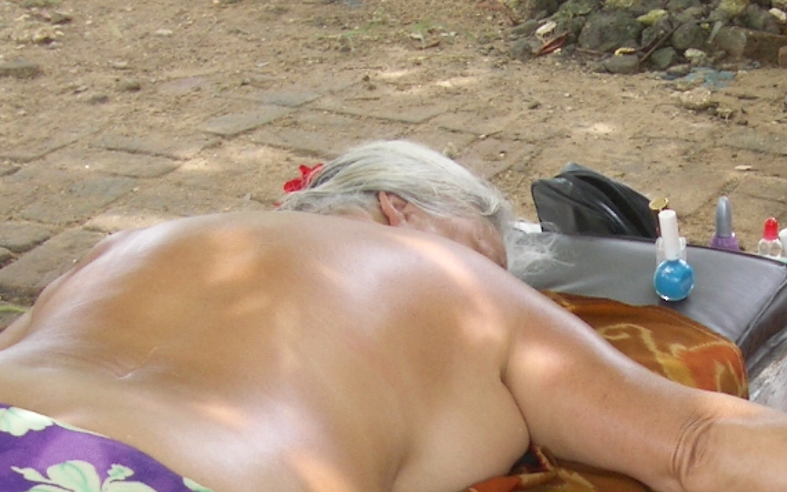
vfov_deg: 12.5
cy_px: 418
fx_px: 2231
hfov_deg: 19.5
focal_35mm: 104
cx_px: 746
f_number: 2.6
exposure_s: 1/160
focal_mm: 5.8
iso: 50
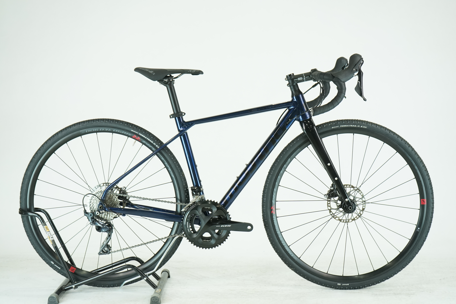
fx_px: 747
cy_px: 152
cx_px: 228
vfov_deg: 23.0
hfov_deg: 33.9
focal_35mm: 59
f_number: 5.6
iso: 1600
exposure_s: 1/200
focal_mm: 59
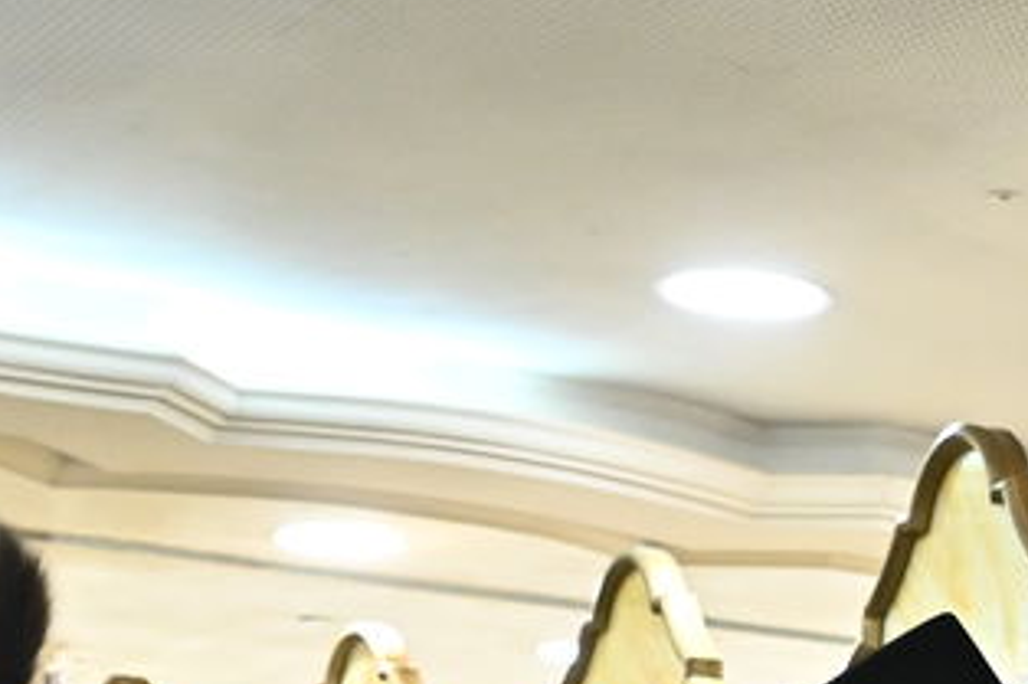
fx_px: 3054
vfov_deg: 11.5
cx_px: 1025
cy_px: 1366
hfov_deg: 18.6
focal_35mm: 107
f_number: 4
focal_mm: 24
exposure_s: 1/160
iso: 3200
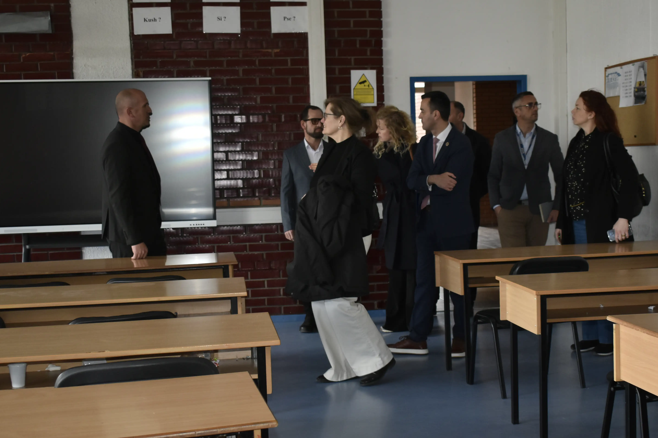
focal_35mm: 56
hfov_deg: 35.6
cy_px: 251
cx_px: 376
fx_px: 1023
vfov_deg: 24.2
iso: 900
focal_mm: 30
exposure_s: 1/125
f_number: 4.2
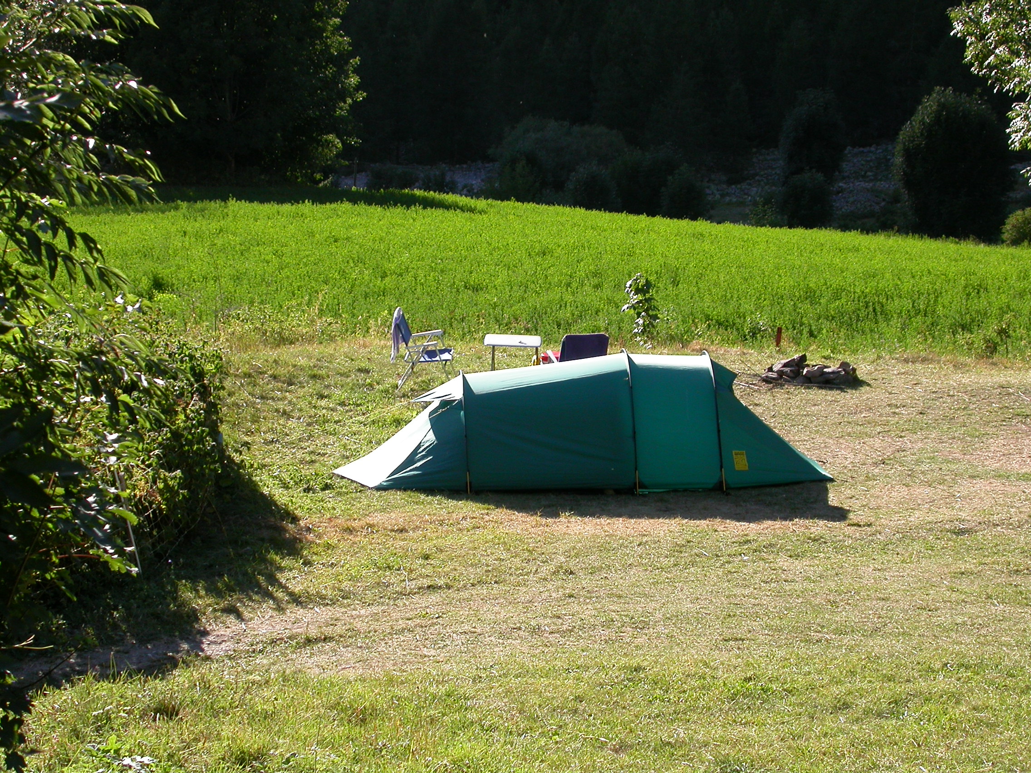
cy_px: 386
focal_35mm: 80
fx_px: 2383
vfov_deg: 18.4
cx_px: 516
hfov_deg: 24.4
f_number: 4.5
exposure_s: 1/305
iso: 100
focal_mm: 16.6
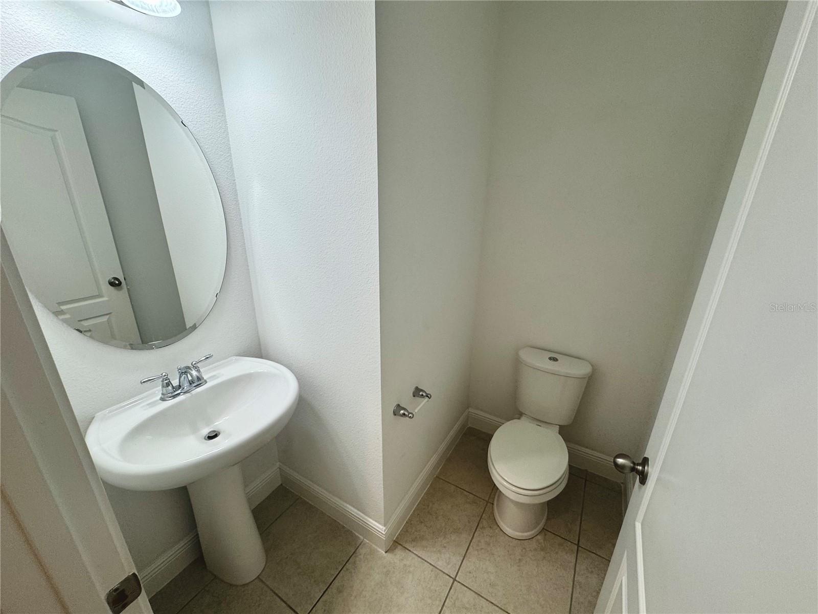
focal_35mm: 14
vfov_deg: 85.7
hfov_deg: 102.1
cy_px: 307
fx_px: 331
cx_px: 409
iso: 100
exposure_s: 1/120
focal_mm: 2.22
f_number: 2.2
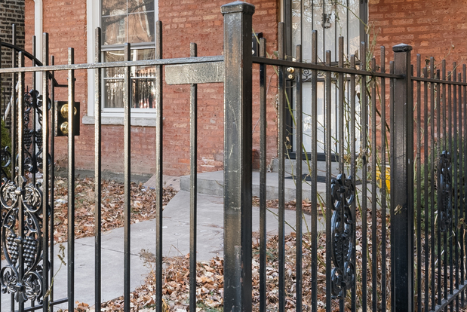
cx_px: 99
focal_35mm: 47
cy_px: -25
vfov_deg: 26.6
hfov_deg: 40.3
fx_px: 610
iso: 200
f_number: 10
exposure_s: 1/3
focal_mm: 18
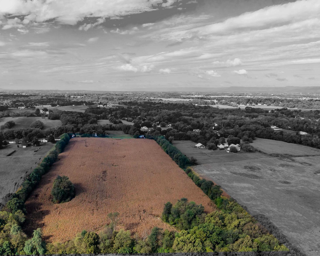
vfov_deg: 44.5
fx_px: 313
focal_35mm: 33
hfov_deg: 53.9
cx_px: 129
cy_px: 141
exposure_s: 1/1250
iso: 100
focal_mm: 8.67
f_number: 1.8
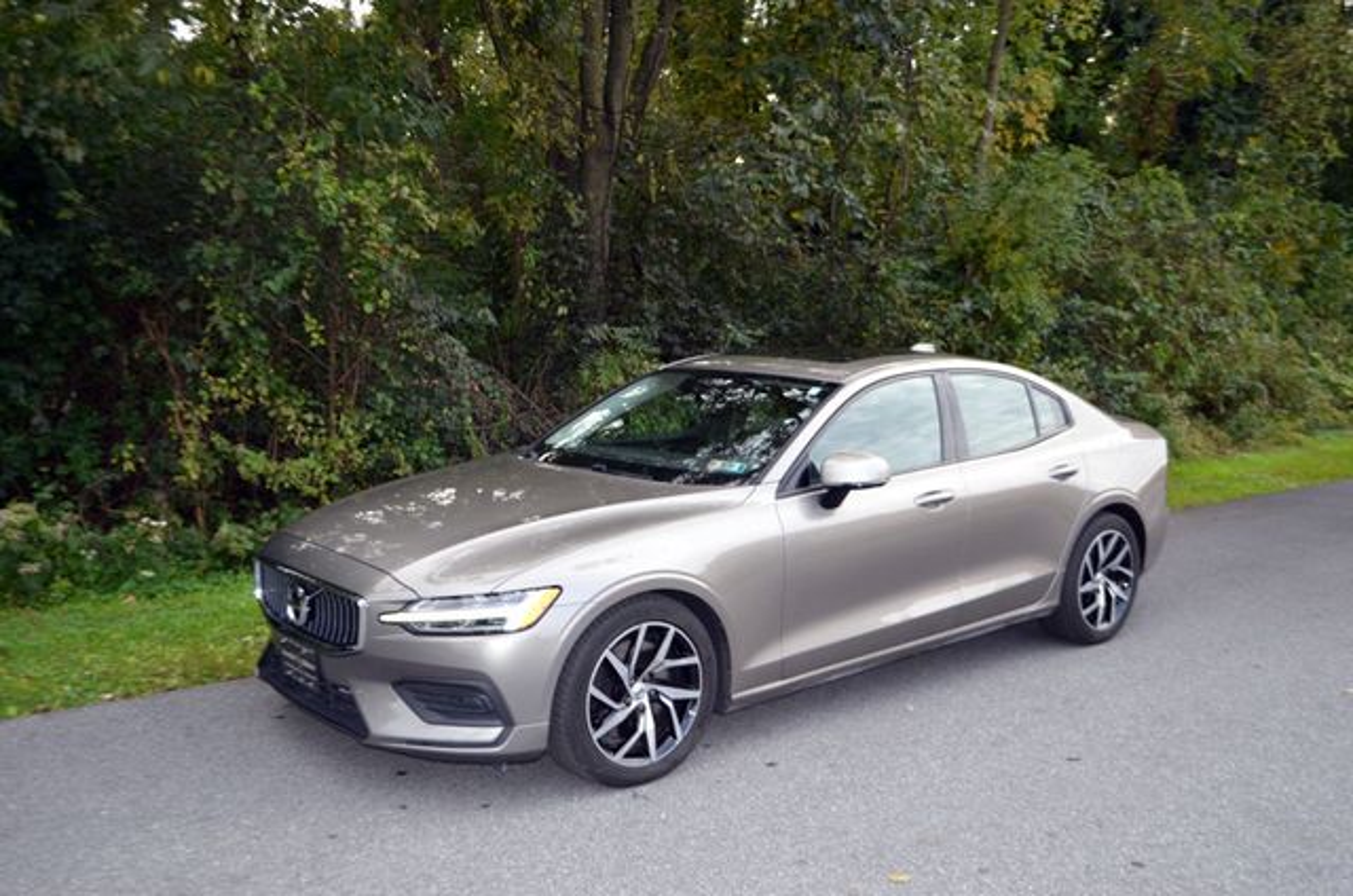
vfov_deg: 39.8
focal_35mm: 33
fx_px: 1238
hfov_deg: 57.3
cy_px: 448
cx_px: 676
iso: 200
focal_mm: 22
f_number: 3.8
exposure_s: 1/200
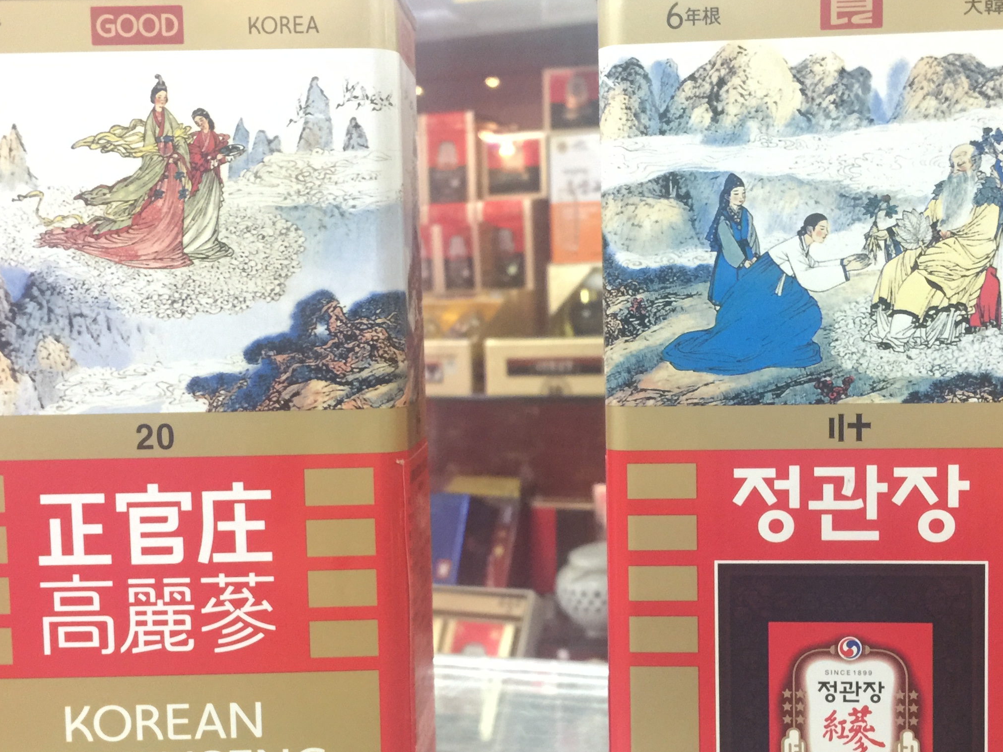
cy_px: 436
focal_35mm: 47
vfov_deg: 30.8
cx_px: 557
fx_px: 1362
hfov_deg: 40.4
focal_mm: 4.15
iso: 125
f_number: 2.2
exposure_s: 1/4
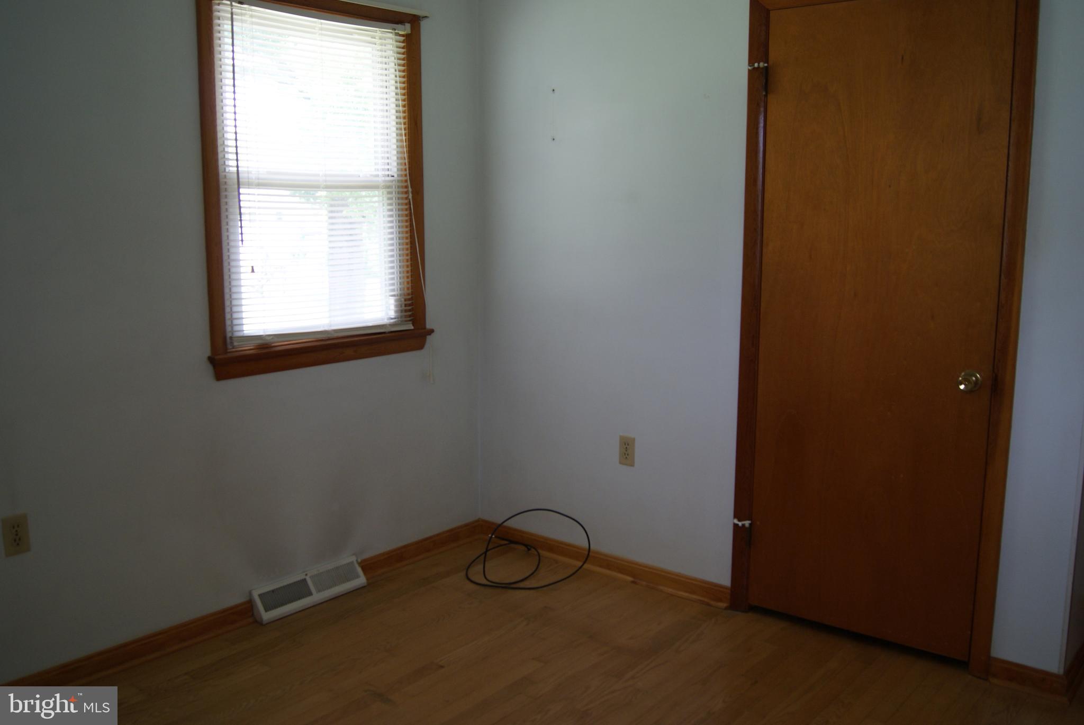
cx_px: 542
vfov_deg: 43.7
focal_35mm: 30
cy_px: 362
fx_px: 904
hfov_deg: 61.9
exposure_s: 1/40
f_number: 4
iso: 200
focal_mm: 20
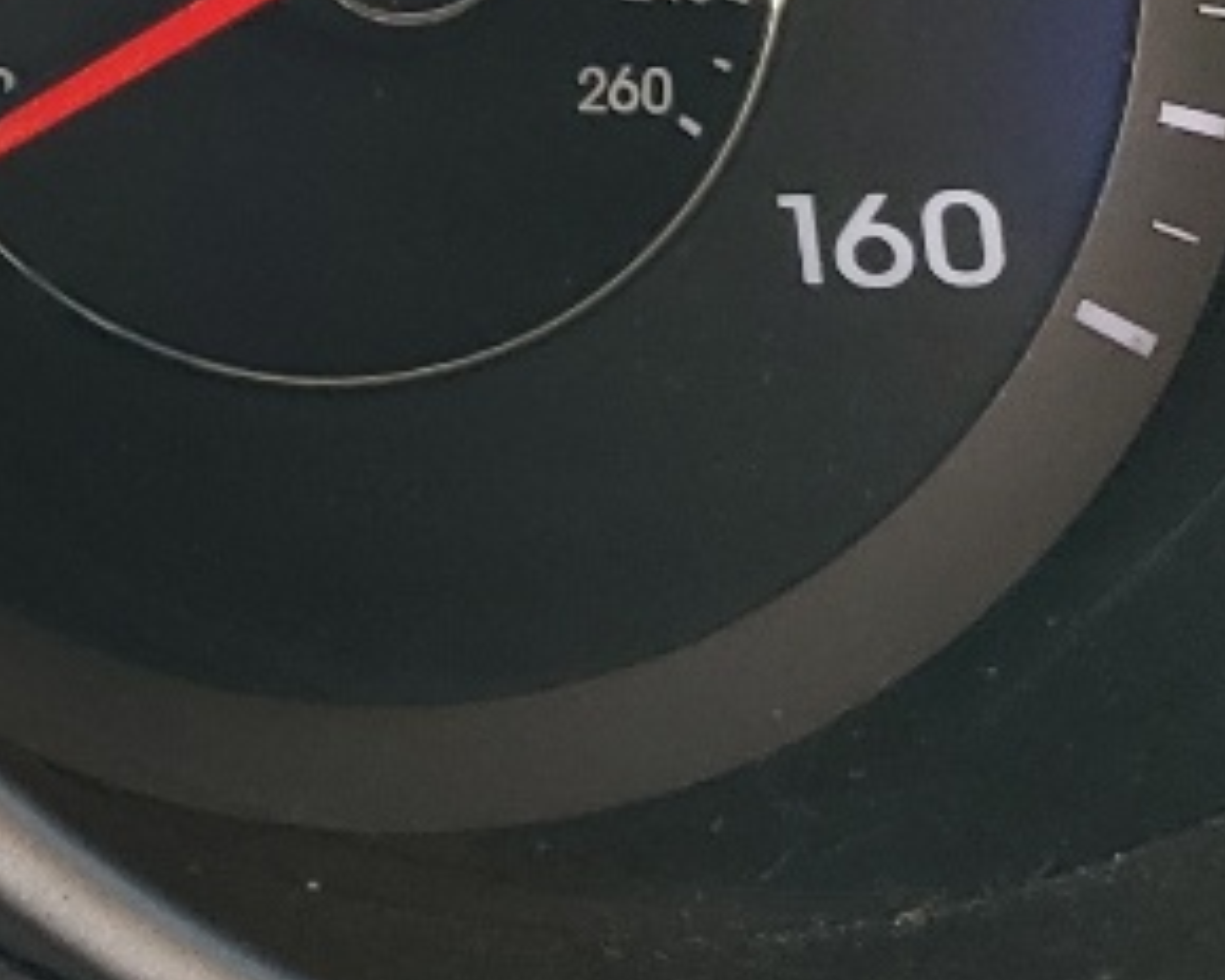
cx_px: -1495
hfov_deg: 11.8
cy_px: -642
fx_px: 5076
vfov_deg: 10.5
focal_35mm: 140
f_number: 1.5
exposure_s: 1/120
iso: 56
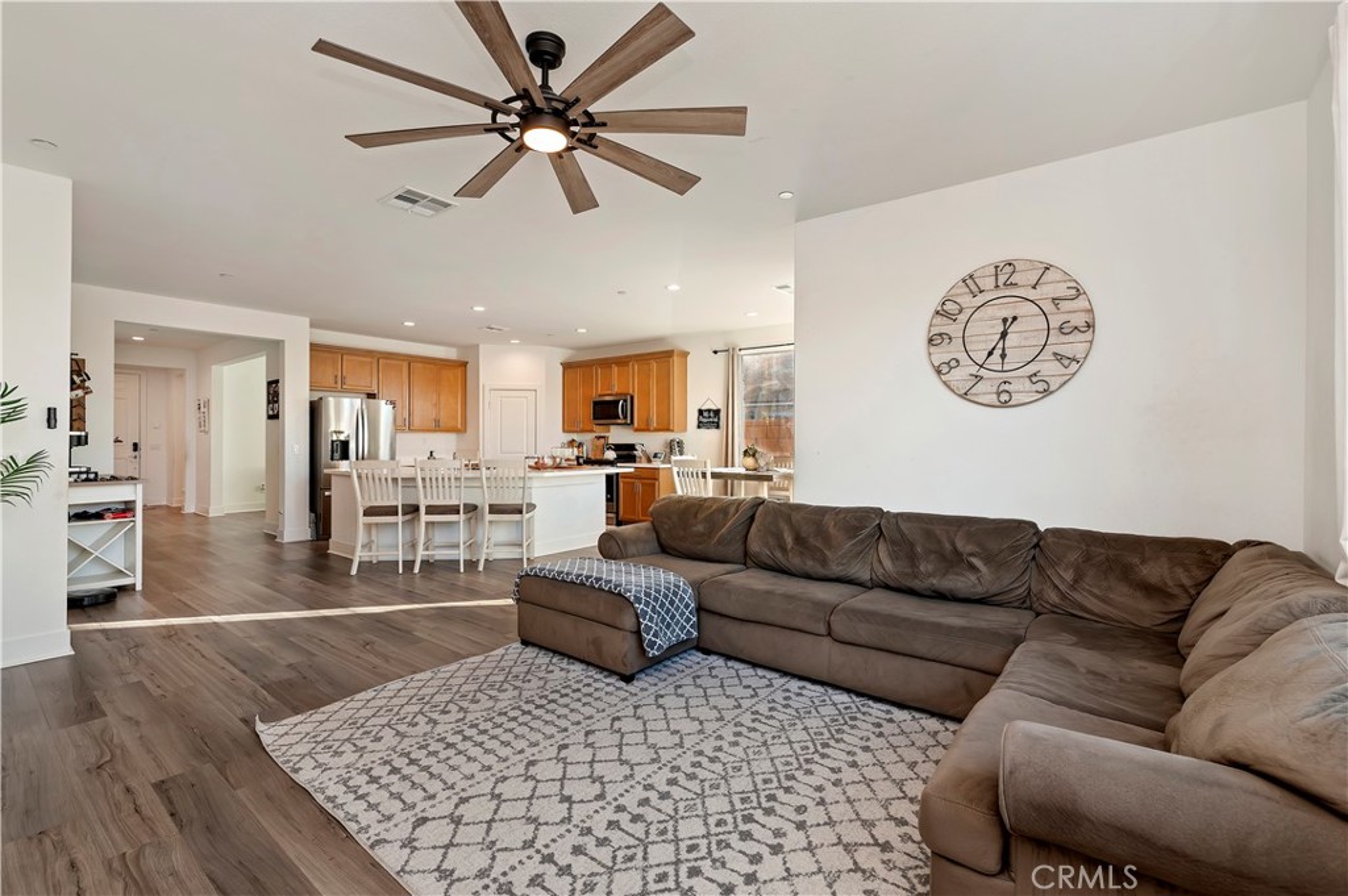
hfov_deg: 104.3
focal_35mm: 14
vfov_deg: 81.1
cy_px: 448
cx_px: 674
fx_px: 524
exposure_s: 1/8
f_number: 10
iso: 500
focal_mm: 14
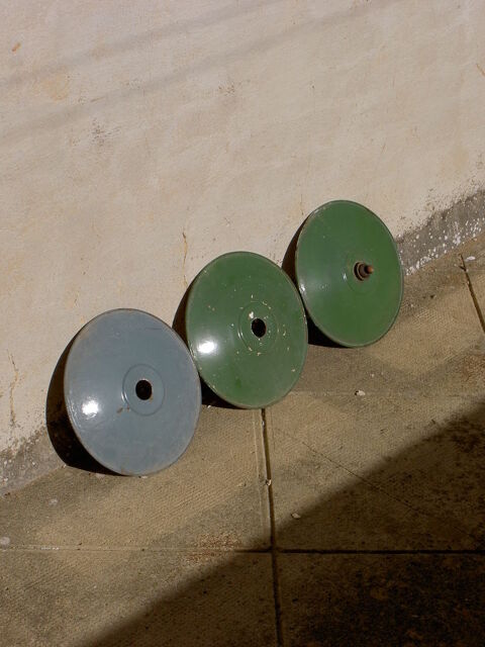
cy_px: 324
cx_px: 242
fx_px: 1868
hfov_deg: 14.8
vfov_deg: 19.6
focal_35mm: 100
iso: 50
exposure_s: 1/500
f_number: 7.6
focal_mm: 20.6
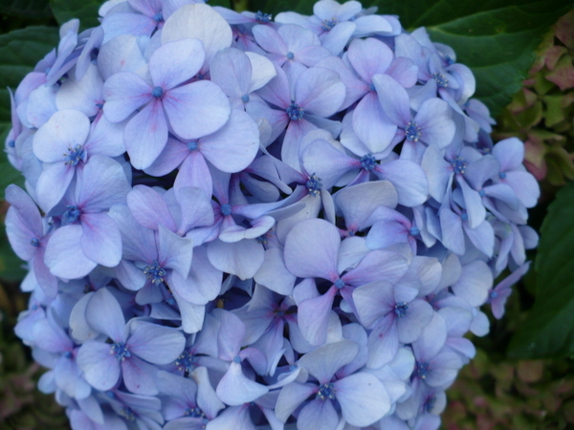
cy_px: 215
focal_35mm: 37
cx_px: 287
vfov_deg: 38.7
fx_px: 614
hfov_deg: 50.1
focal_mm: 6.1
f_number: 2.8
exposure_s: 1/100
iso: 100
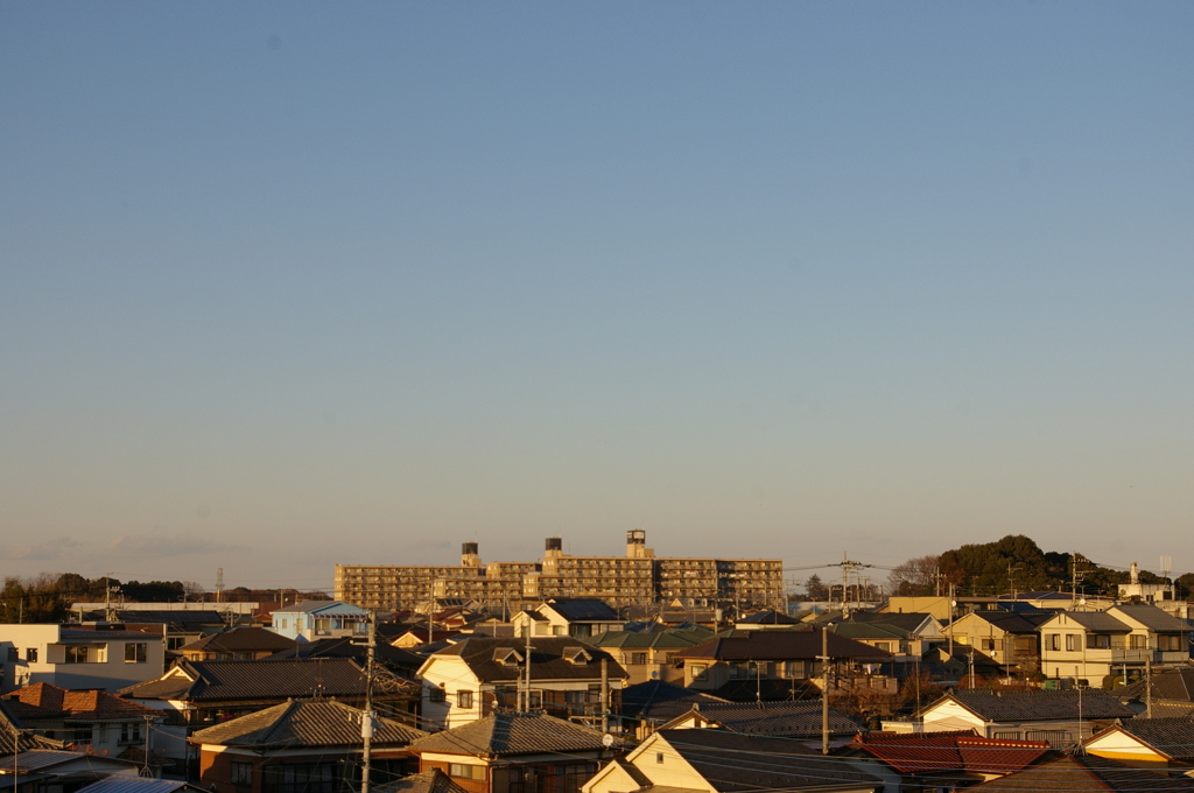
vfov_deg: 21.0
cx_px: 597
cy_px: 396
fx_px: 2137
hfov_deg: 31.2
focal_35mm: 64
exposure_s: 1/250
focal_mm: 43
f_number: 9.5
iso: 200
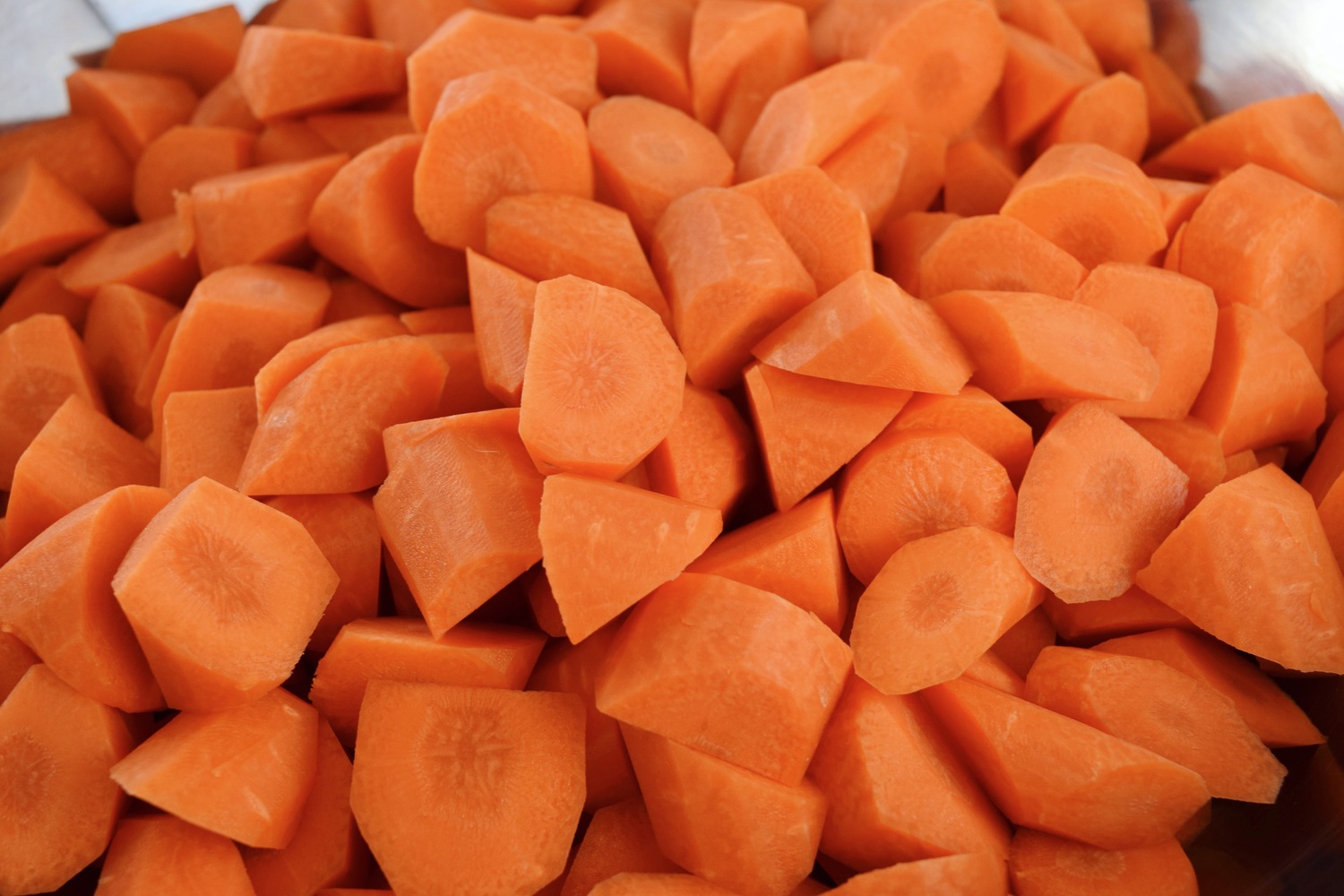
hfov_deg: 42.3
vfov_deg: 28.9
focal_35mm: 46
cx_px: 672
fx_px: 1736
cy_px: 448
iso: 400
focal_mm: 31
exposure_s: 1/200
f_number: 7.1
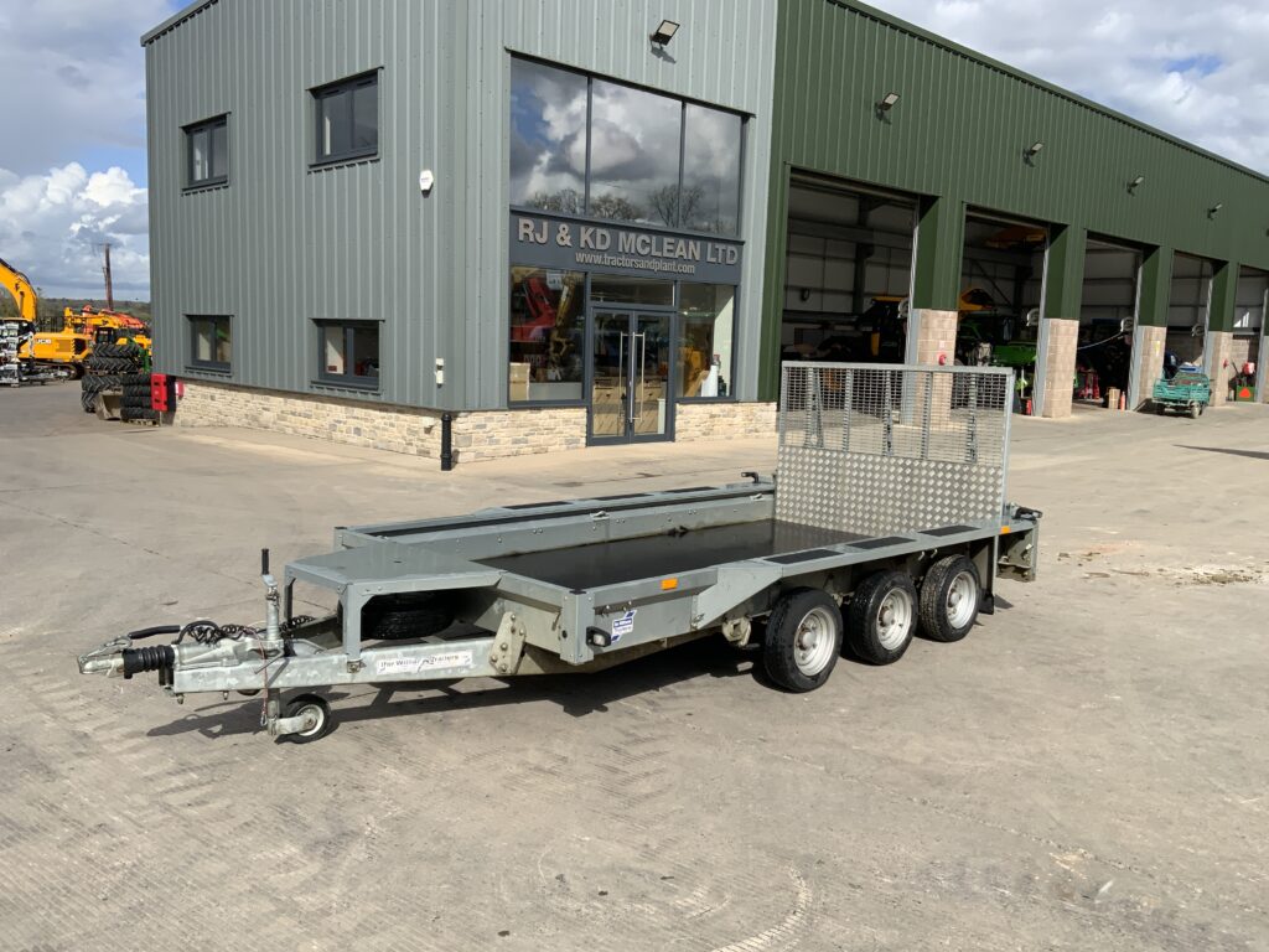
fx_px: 1063
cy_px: 476
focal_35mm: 29
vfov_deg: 48.2
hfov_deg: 61.7
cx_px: 634
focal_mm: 3
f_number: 1.8
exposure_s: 1/2227
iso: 20
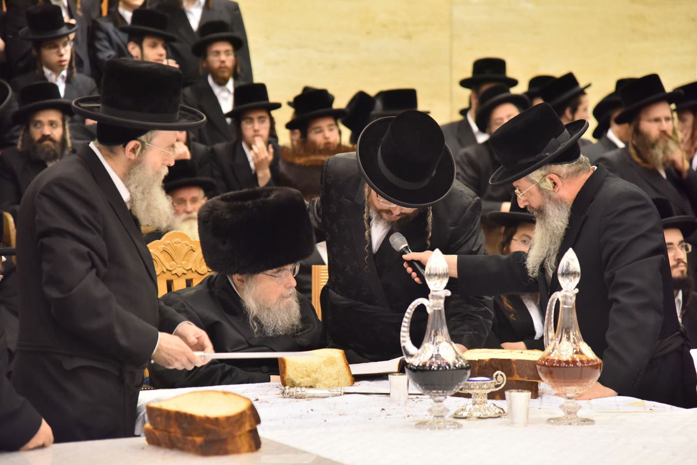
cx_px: 348
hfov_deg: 17.1
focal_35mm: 120
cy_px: 232
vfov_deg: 11.4
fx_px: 2324
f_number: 4
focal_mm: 120
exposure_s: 1/100
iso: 2000
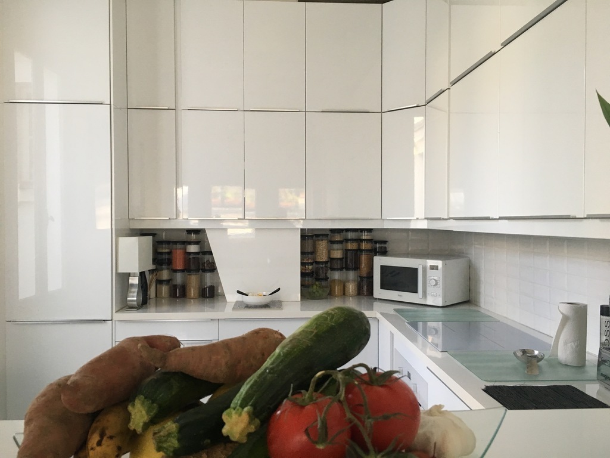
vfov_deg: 48.2
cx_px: 305
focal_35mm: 29
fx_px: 511
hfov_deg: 61.7
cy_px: 229
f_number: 2.2
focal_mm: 4.15
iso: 50
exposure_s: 1/33
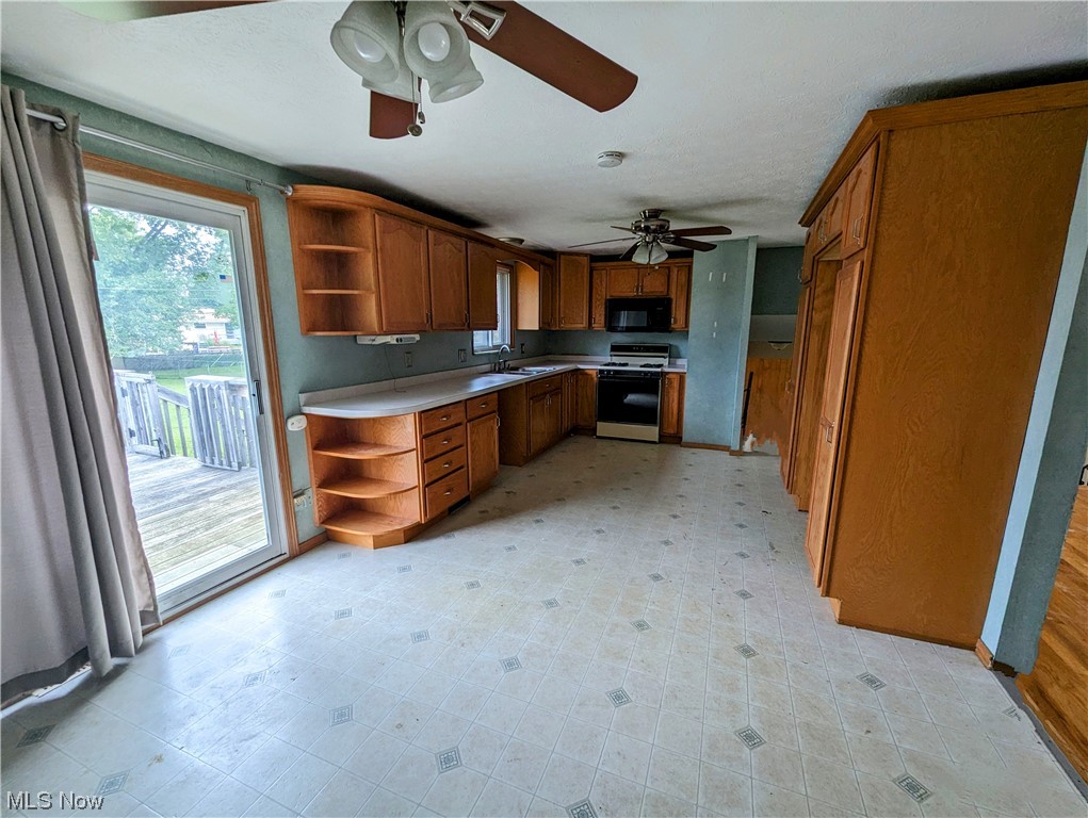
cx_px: 544
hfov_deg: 106.1
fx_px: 409
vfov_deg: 90.0
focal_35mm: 13
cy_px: 409
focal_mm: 1.95
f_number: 2.2
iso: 47
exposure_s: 1/99.9
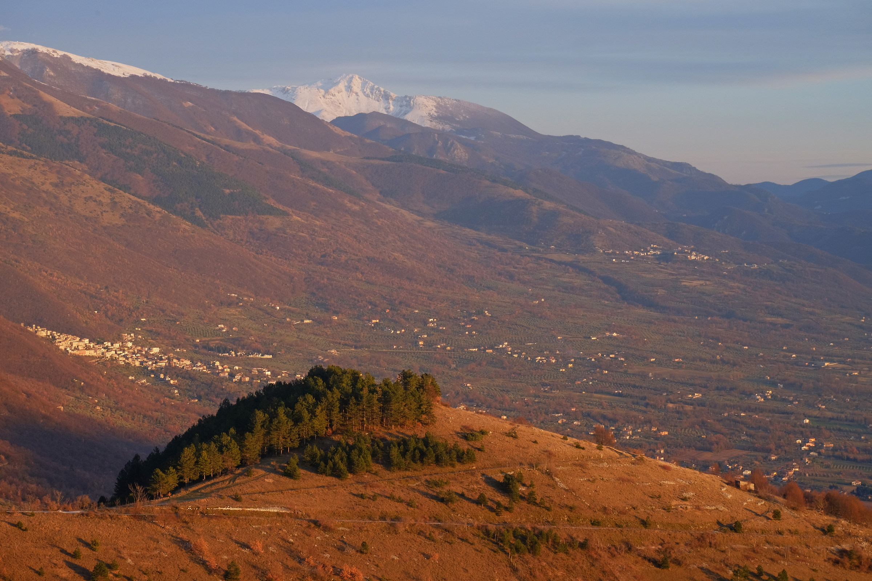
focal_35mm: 89
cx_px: 436
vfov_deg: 15.4
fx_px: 2156
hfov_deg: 22.9
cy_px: 290
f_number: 7.1
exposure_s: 1/125
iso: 400
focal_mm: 59.6
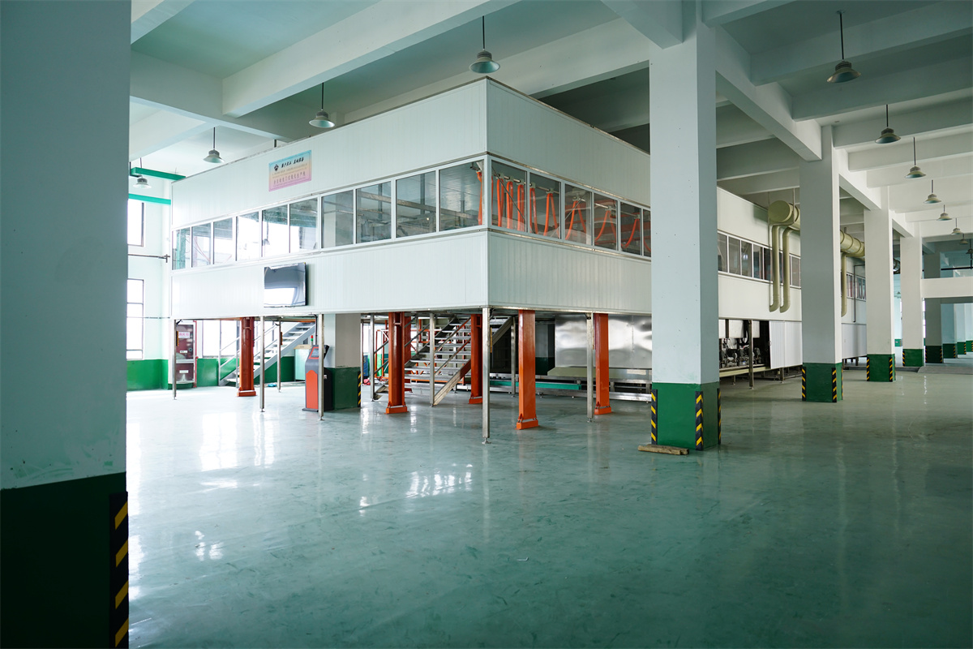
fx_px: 649
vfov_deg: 53.1
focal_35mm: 24
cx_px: 486
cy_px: 324
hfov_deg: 73.7
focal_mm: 24
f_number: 2.8
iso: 500
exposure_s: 1/200
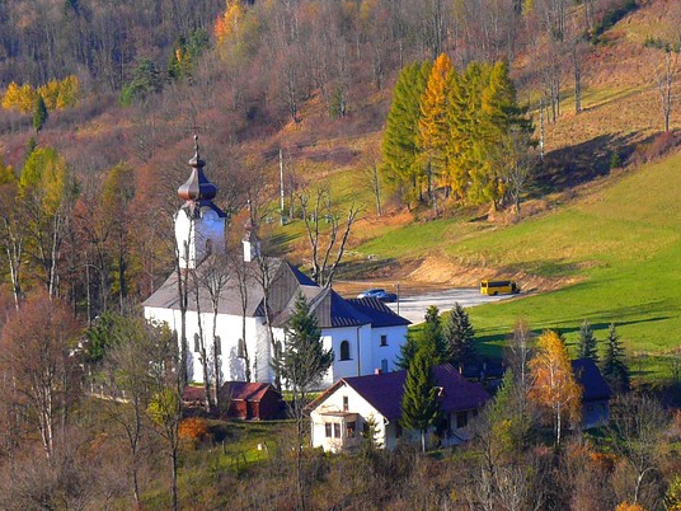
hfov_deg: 9.5
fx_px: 4112
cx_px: 307
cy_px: 179
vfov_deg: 7.1
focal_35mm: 209
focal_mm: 15.5
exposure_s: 1/250
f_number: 4.5
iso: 100
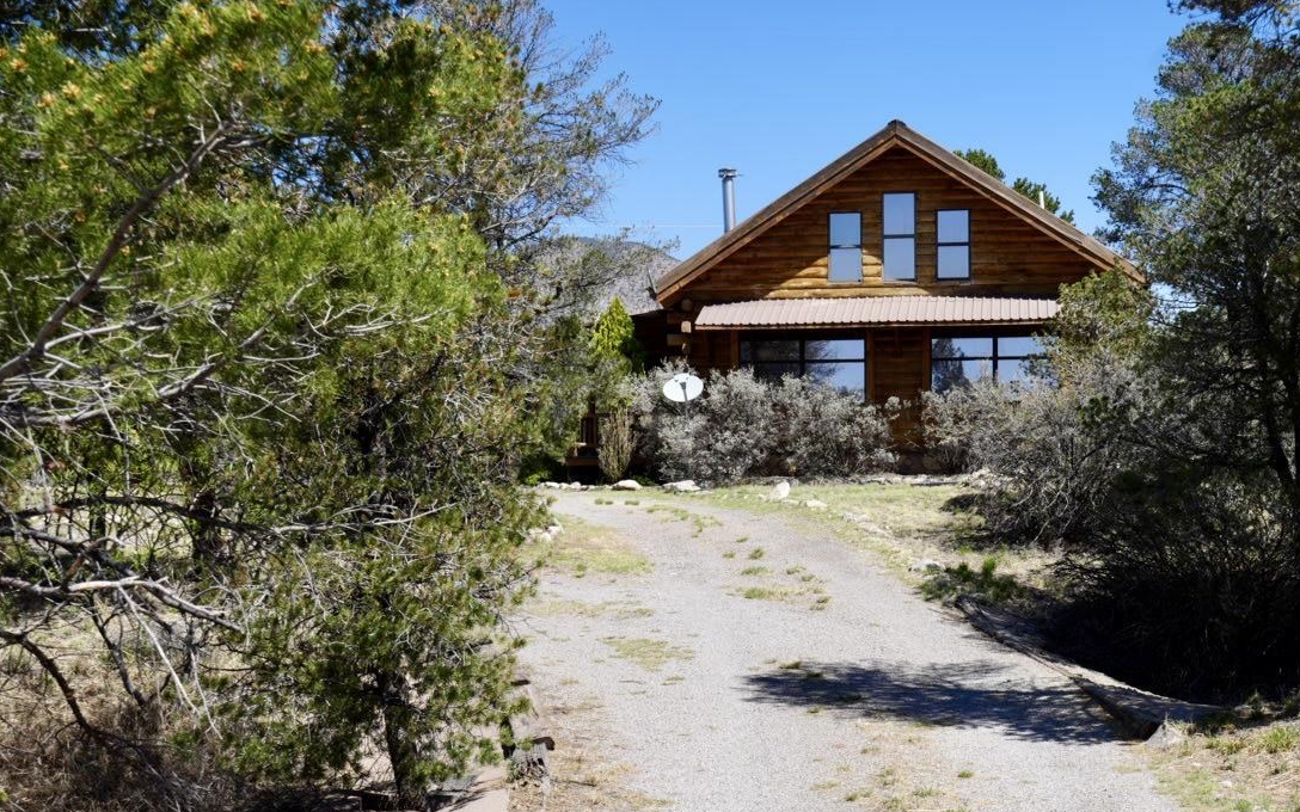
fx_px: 1878
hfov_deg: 37.9
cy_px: 547
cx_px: 817
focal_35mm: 53
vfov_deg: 24.3
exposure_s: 1/160
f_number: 10
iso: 100
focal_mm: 35
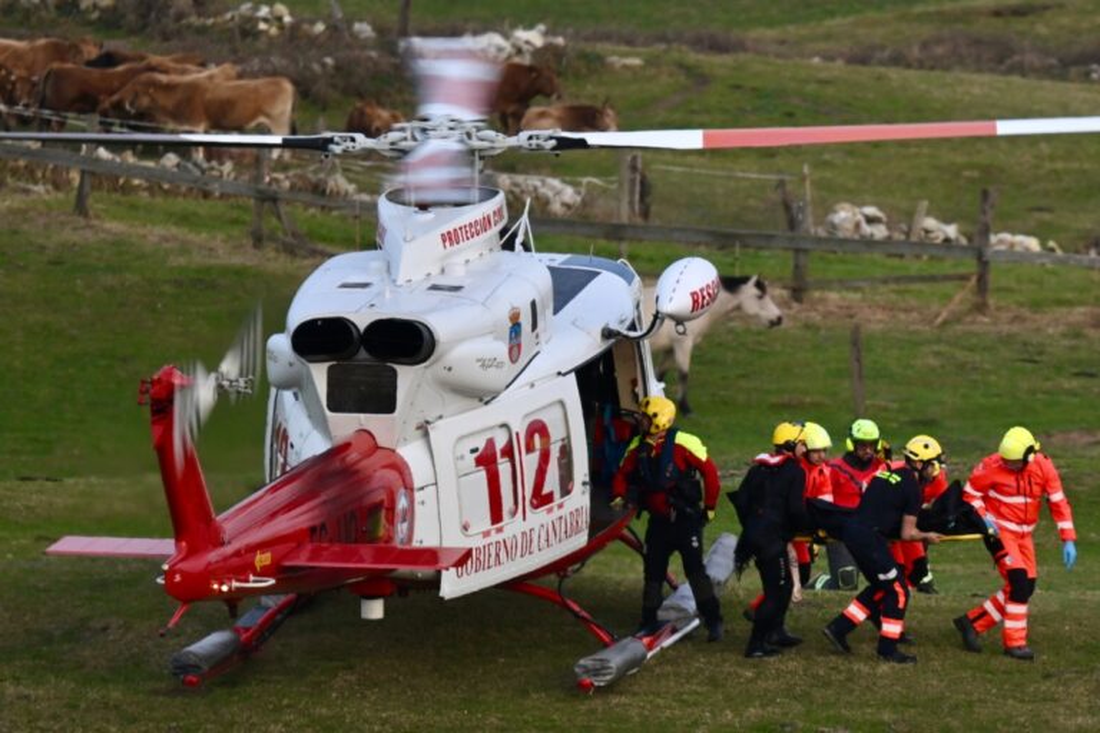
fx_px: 13749
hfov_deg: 4.6
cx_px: 550
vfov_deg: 3.1
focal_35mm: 450
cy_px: 366
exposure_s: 1/400
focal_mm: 300
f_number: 4
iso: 250
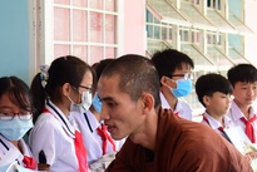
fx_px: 679
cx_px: 36
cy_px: 104
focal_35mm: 95
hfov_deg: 21.1
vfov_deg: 14.4
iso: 320
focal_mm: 30
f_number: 4
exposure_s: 1/100
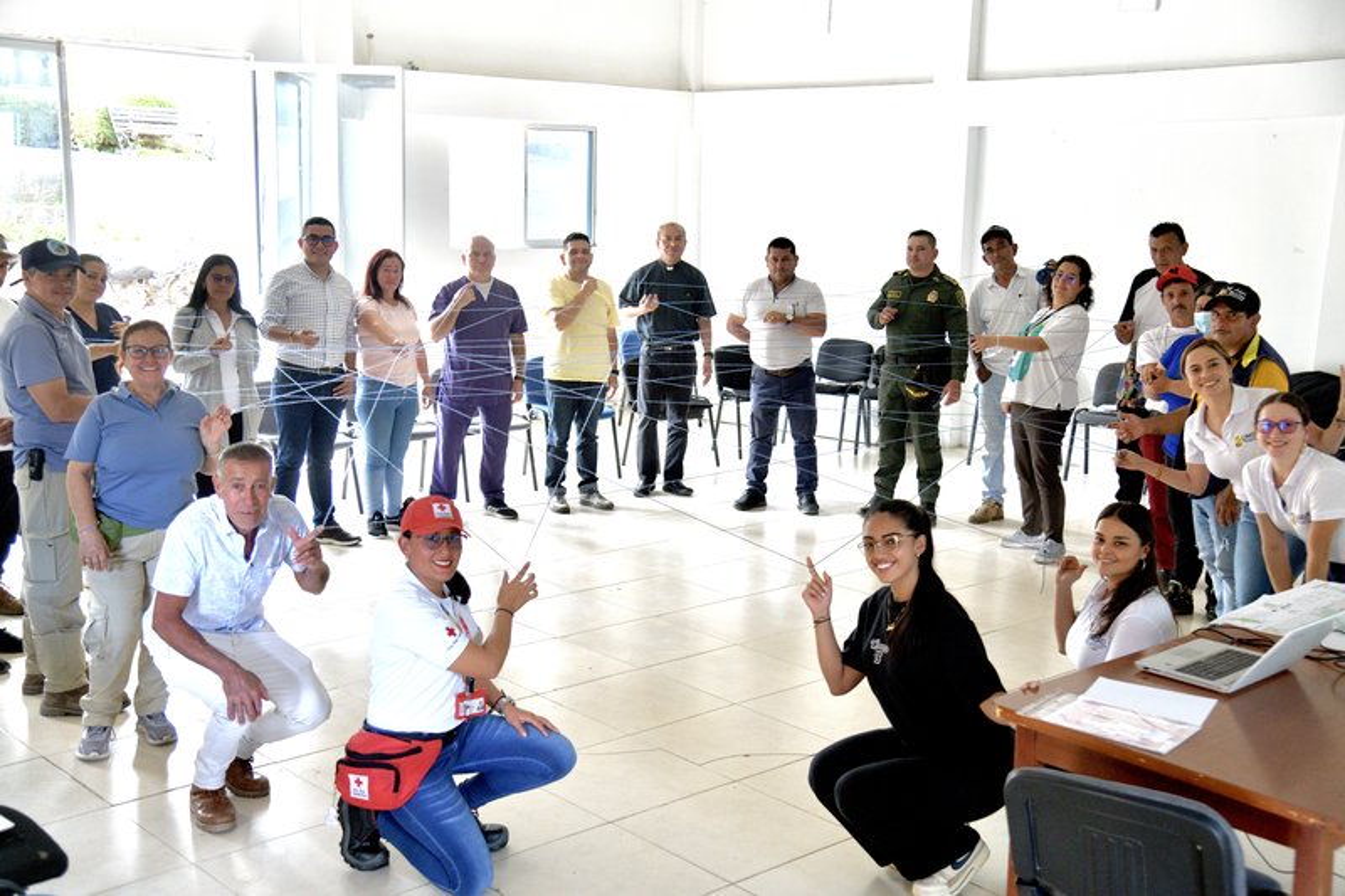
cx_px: 672
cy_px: 448
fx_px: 1643
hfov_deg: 44.5
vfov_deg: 30.5
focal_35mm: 44
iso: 1000
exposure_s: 1/160
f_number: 4
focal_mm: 44
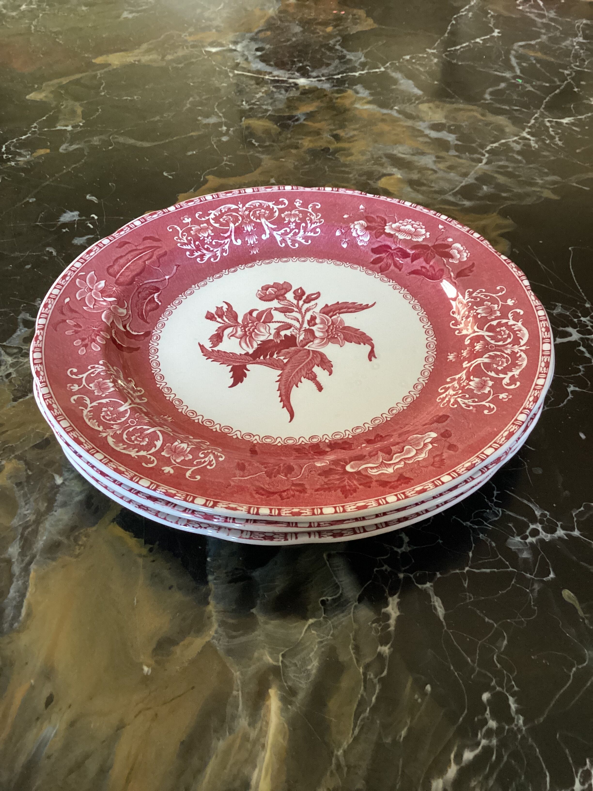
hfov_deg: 45.4
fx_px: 708
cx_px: 296
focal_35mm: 31
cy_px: 396
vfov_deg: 58.4
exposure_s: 1/40
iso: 320
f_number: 2.4
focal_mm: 3.3
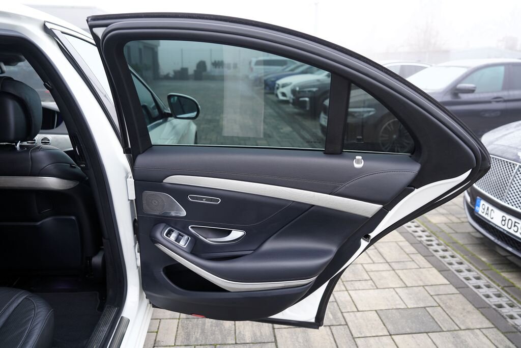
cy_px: 174
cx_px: 260
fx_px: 347
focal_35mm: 24
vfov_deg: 53.1
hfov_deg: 73.7
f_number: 3.5
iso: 100
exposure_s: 1/50
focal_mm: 24
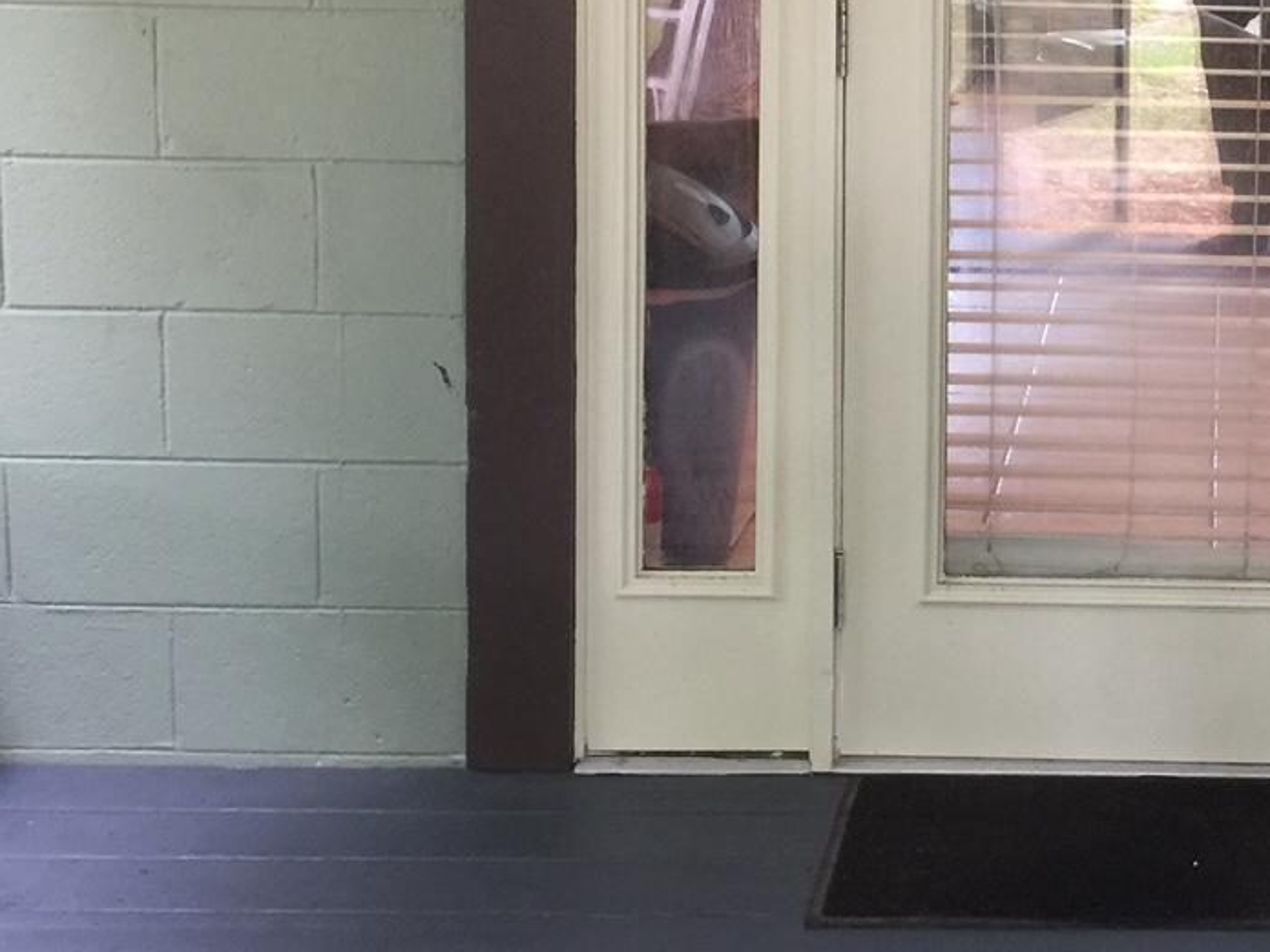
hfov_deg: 27.1
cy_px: 84
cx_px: 1252
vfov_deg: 21.1
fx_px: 2495
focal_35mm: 68
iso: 64
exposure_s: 1/15
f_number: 2.2
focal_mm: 4.15
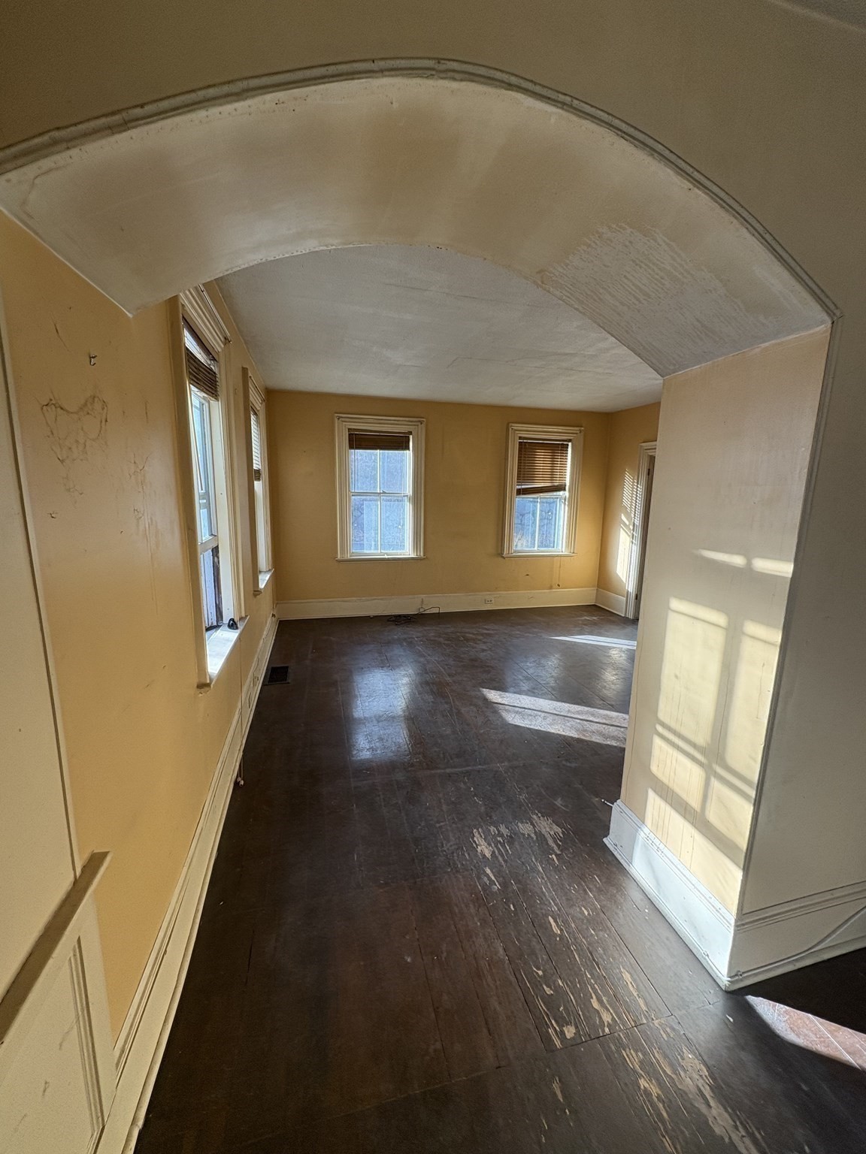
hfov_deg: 85.7
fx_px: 467
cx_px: 433
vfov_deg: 102.1
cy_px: 577
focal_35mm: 14
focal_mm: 2.22
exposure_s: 1/124
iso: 100
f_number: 2.2
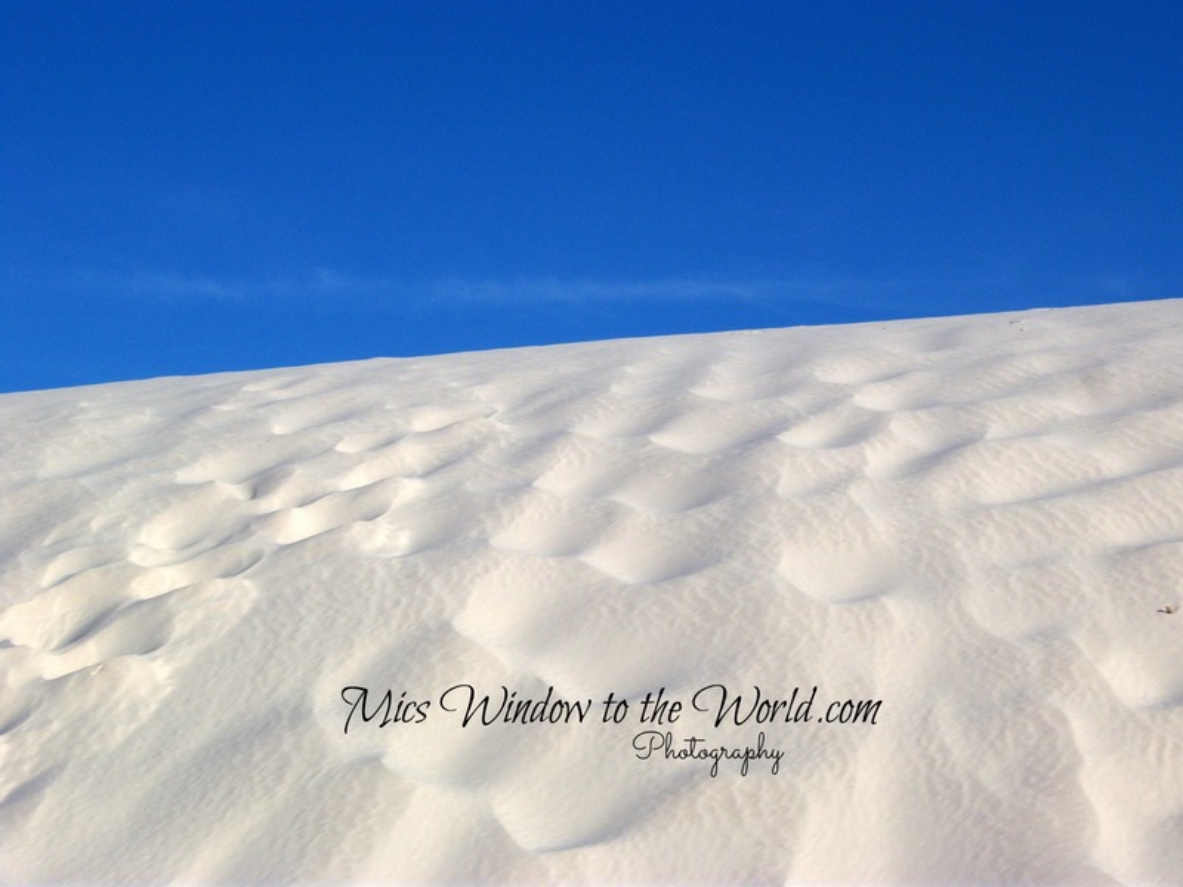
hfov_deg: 18.2
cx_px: 592
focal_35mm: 108
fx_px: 3691
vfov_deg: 13.7
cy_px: 444
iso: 80
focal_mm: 22.5
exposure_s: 1/400
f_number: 8
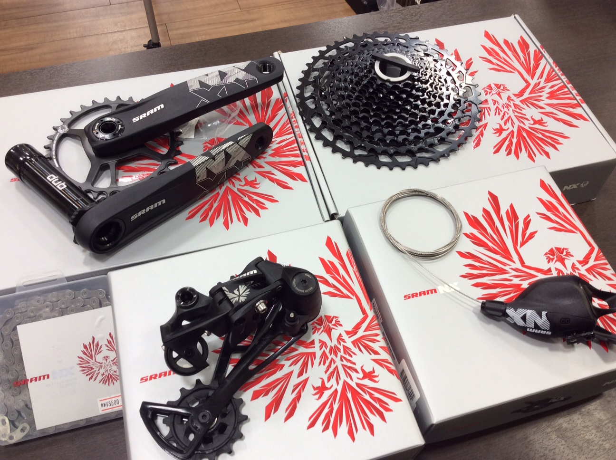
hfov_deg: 56.9
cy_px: 230
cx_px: 308
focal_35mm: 32
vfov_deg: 44.1
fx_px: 569
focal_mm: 3.3
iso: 32
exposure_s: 1/24
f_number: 2.4
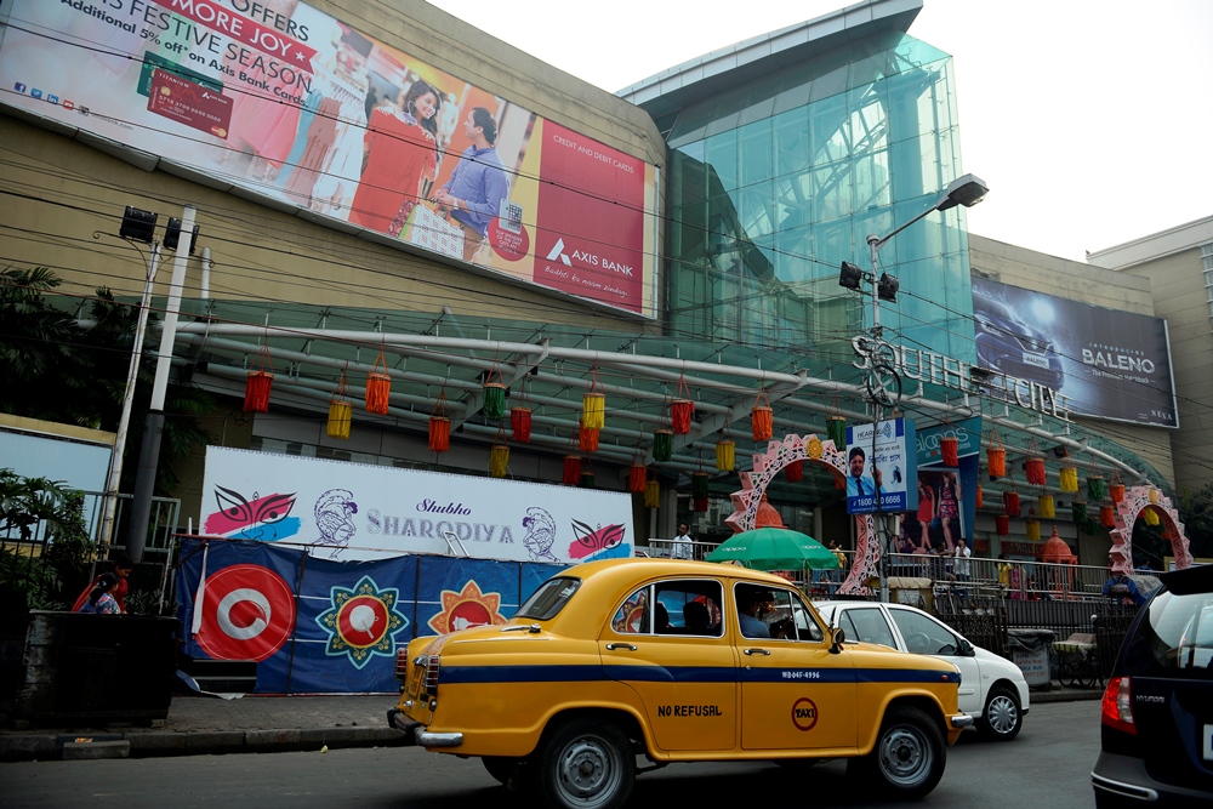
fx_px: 809
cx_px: 606
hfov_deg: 73.7
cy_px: 404
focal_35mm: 24
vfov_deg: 53.1
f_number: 4
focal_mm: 24
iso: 100
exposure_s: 1/800
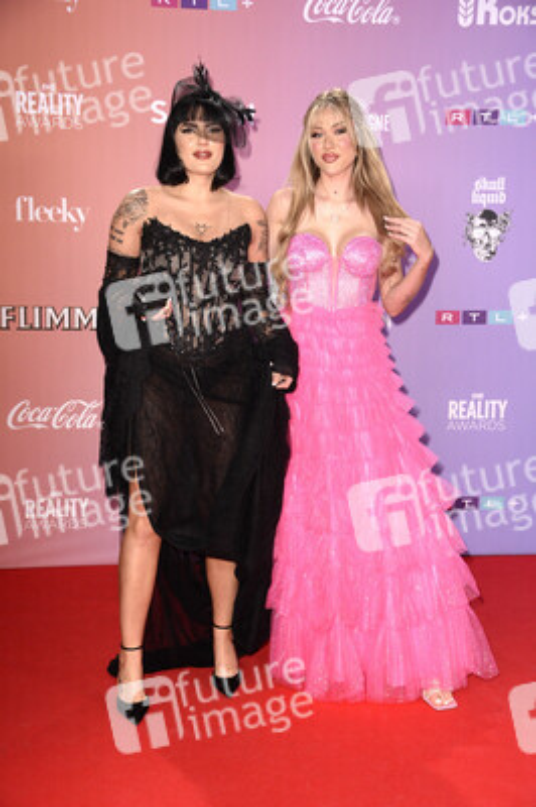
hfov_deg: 24.2
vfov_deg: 35.7
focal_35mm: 56
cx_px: 268
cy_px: 404
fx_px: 1253
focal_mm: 56
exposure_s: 1/320
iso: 2500
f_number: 5.6
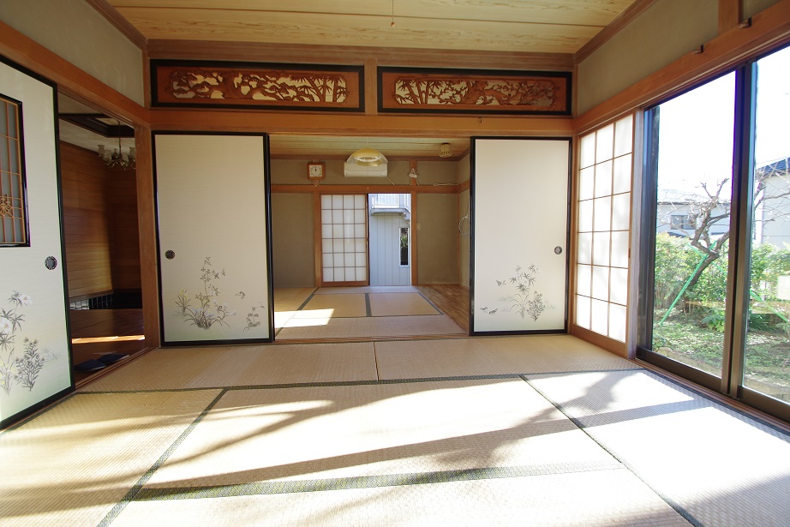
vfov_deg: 77.3
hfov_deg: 100.4
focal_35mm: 15
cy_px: 264
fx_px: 329
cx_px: 395
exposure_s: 1/60
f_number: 5.6
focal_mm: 10
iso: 200
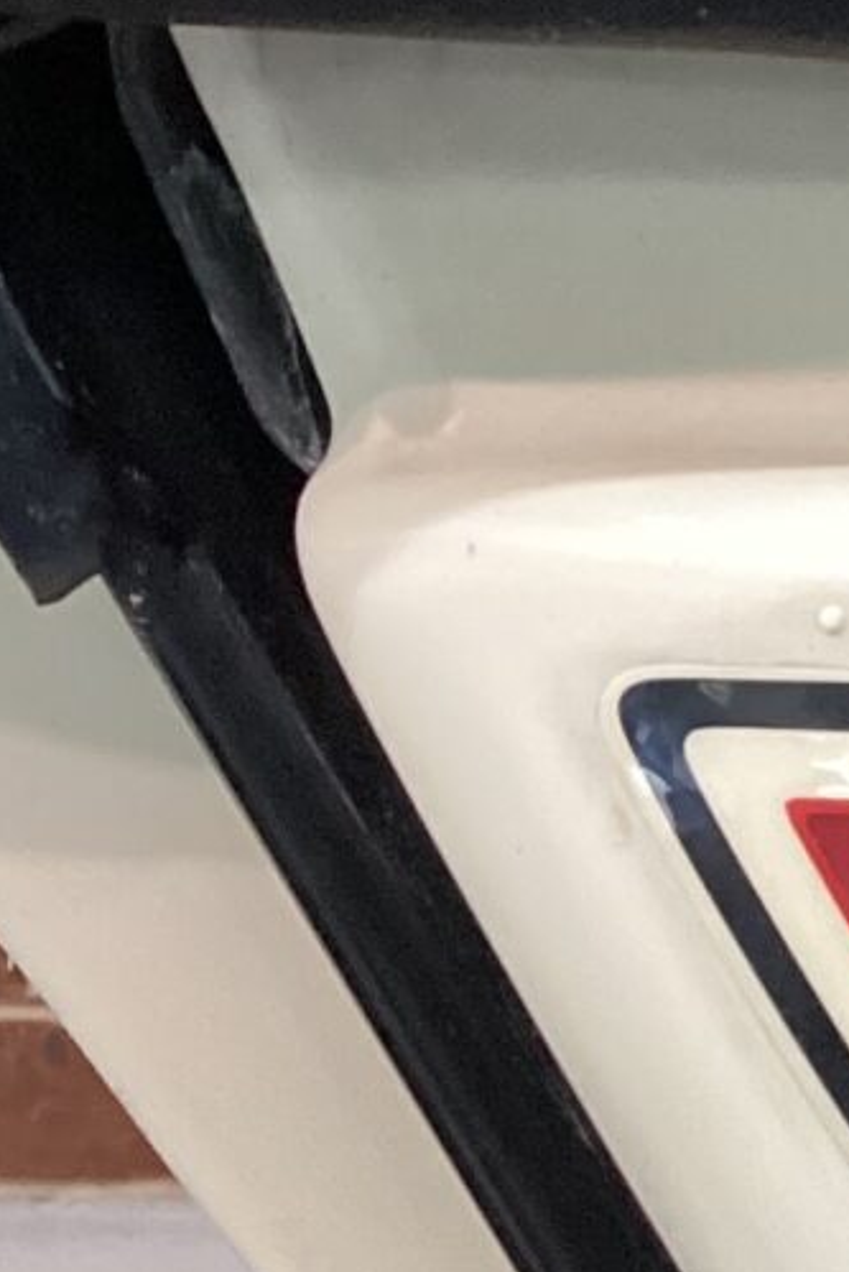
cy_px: 1369
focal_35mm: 124
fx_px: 4383
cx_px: 2111
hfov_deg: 9.7
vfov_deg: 16.1
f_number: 2.4
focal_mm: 3.3
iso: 250
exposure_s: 1/60
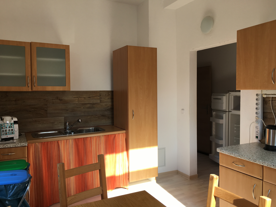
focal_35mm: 29
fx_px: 231
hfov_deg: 61.7
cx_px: 138
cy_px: 104
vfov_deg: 48.2
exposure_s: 1/198
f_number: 2.2
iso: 25
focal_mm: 4.15
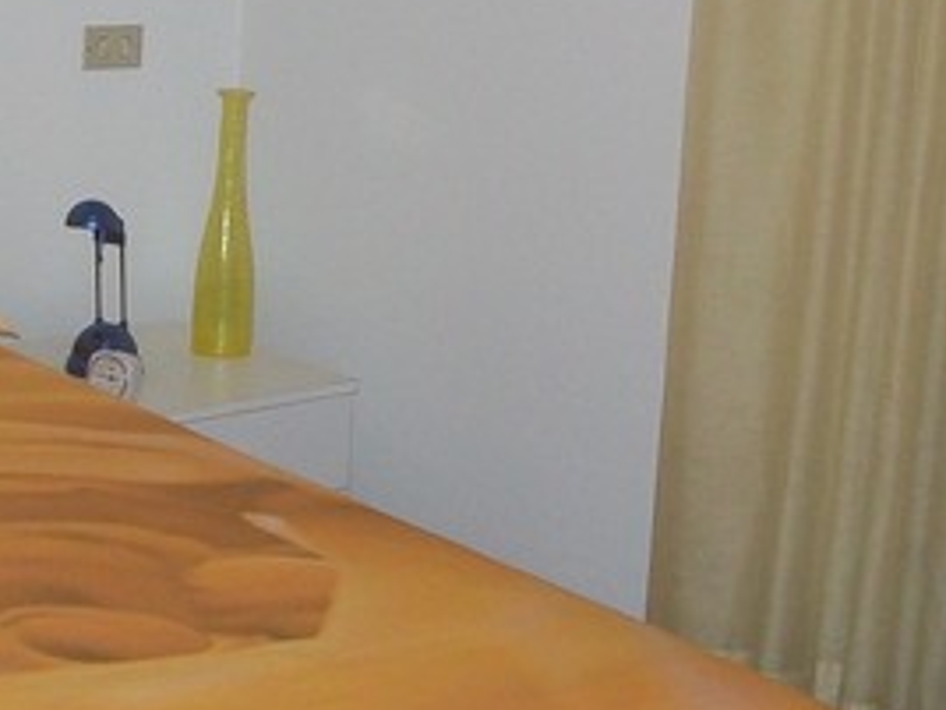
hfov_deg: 20.8
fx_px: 2542
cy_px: 244
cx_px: 161
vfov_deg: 15.9
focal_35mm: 93
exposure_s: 1/60
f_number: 2.7
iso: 160
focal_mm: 6.1
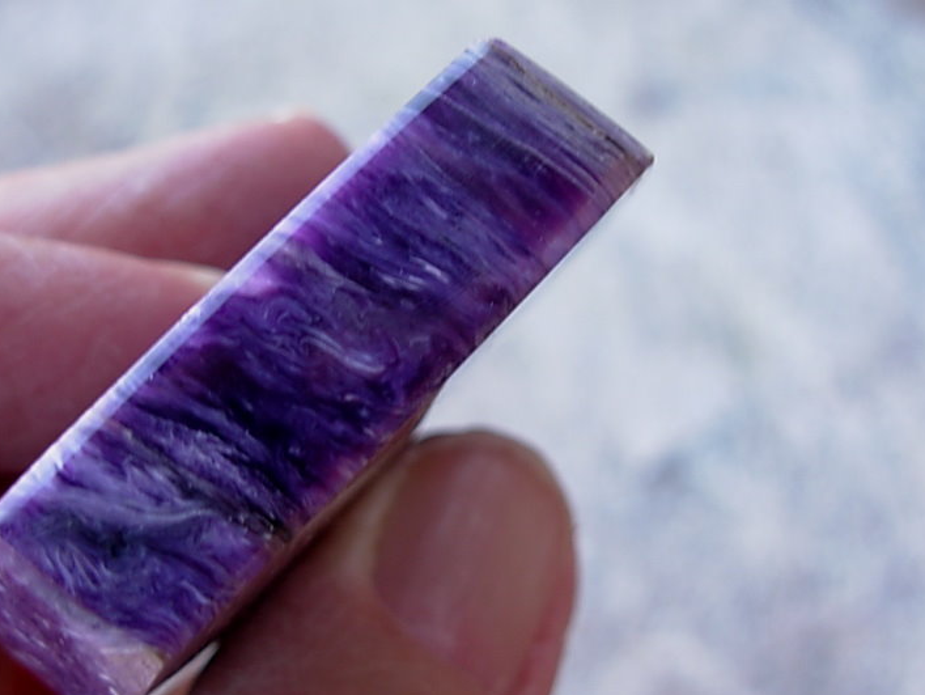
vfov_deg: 26.6
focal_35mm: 55
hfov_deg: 34.9
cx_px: 514
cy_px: 387
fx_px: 1470
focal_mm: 6.3
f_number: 2.9
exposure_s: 1/32
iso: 50
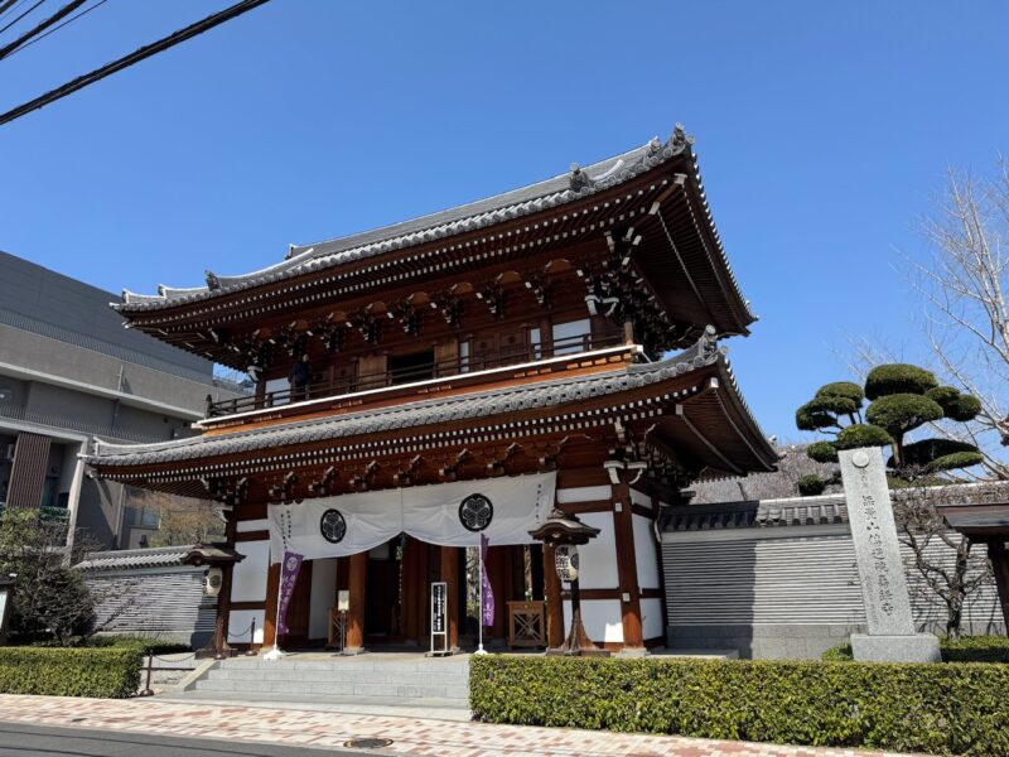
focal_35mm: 24
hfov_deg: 71.6
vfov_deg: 56.8
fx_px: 700
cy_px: 378
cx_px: 504
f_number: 1.78
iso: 80
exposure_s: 1/3413
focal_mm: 6.76
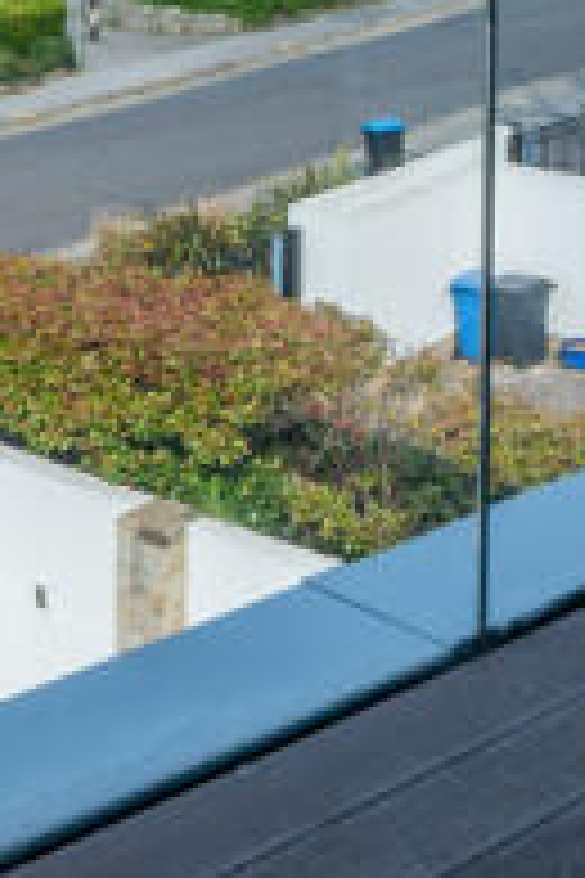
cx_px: 360
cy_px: -376
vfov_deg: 21.1
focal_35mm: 84
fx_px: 2047
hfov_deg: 16.2
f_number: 11
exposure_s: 1/160
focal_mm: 16
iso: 200
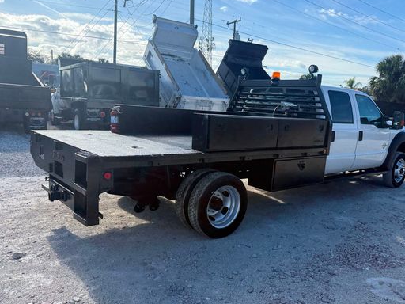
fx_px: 351
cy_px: 165
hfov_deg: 59.5
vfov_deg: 46.7
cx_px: 240
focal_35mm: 30
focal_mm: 6.76
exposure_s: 1/4167
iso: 100
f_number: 1.78
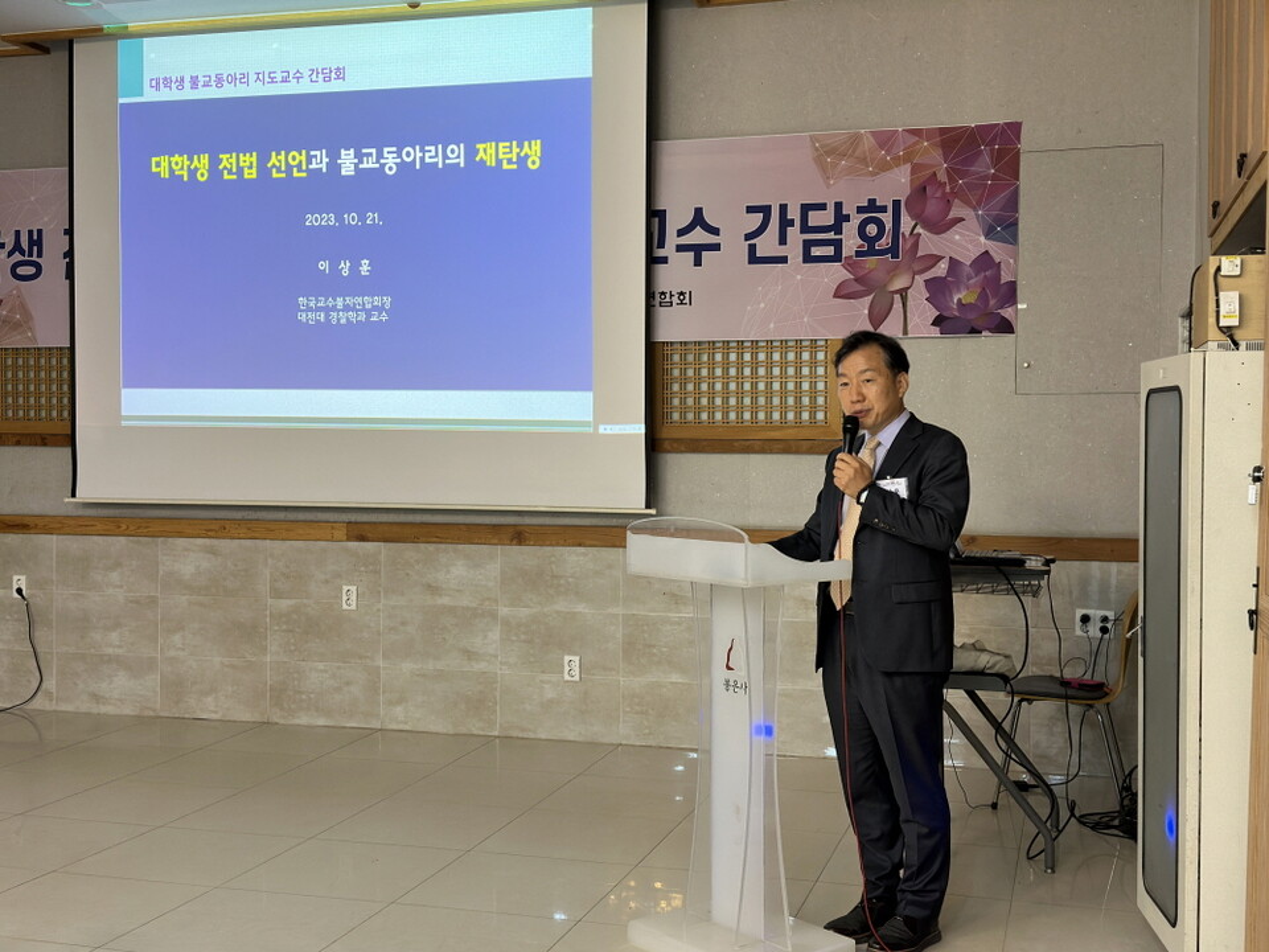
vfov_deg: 34.3
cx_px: 634
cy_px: 476
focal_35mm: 42
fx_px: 1540
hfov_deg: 44.8
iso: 200
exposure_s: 1/60
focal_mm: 6.86
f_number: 1.78
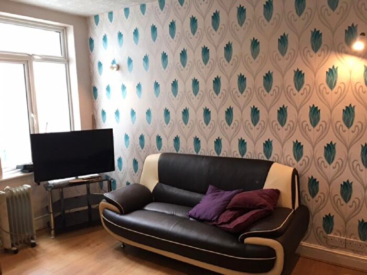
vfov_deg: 48.2
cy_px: 138
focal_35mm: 29
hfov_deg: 61.7
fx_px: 307
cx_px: 184
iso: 80
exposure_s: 1/33
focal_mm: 4.15
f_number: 2.2
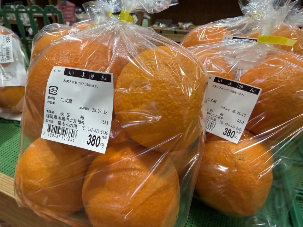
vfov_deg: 56.8
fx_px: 210
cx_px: 152
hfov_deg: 71.6
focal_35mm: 24
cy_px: 114
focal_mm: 2.22
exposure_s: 1/120
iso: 320
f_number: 2.2
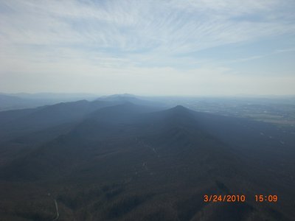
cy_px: 110
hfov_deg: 49.0
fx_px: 324
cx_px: 148
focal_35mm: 38
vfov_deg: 37.7
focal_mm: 6.3
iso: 50
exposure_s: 1/1250
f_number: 4.4
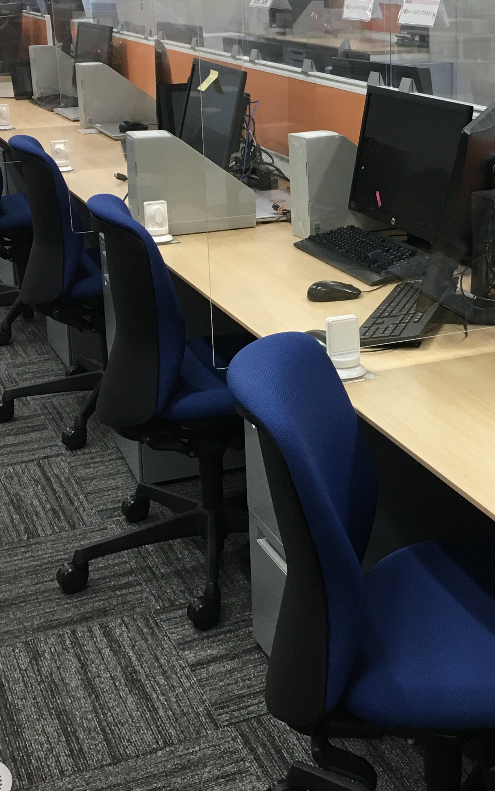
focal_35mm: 58
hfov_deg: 21.9
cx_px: 445
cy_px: 257
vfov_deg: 34.7
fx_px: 1252
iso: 40
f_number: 2.2
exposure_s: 1/30
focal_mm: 4.15
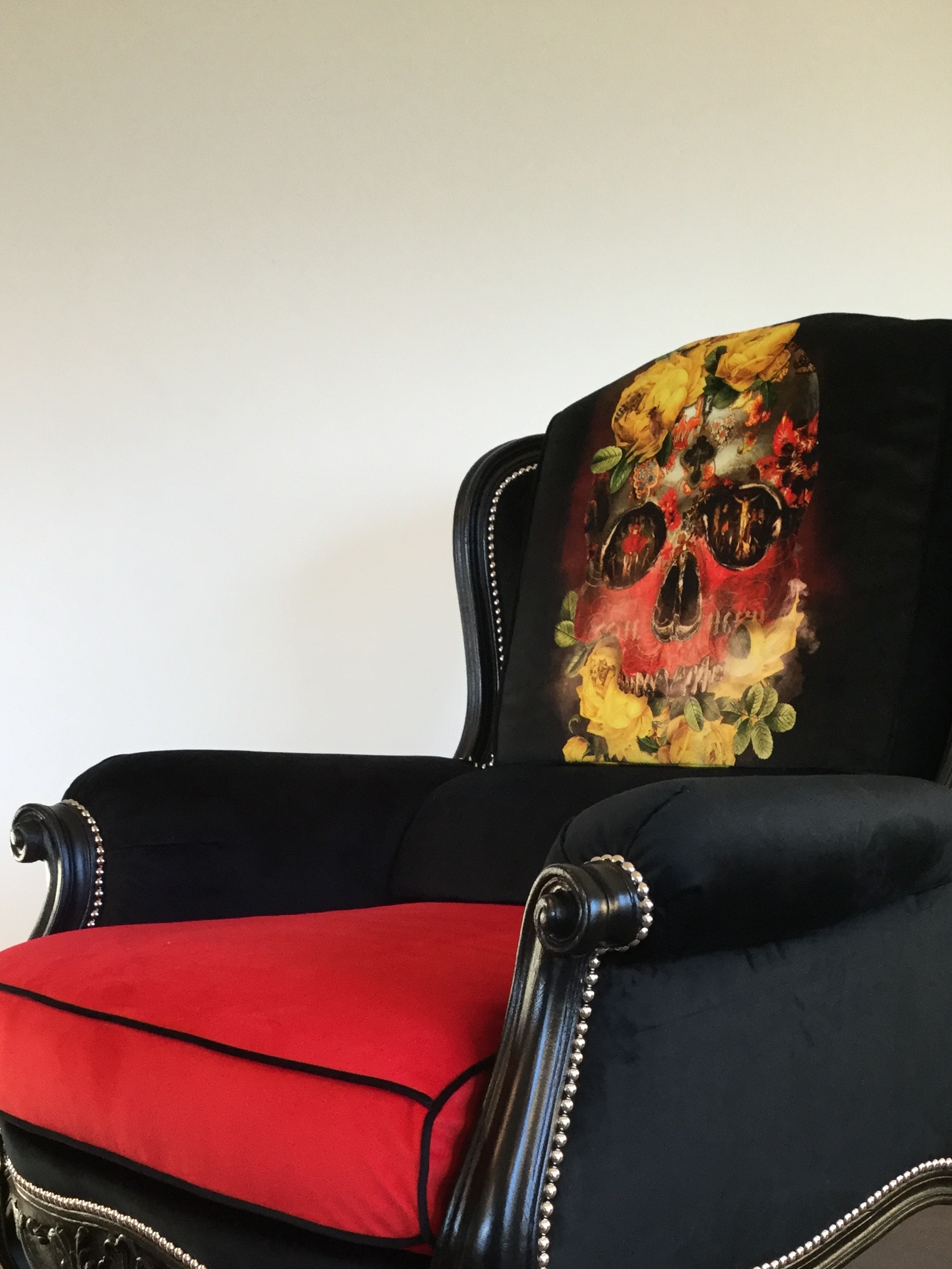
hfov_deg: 31.5
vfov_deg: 40.2
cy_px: 938
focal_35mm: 46
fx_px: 1687
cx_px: 555
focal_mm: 3.3
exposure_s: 1/33
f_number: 2.4
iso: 80
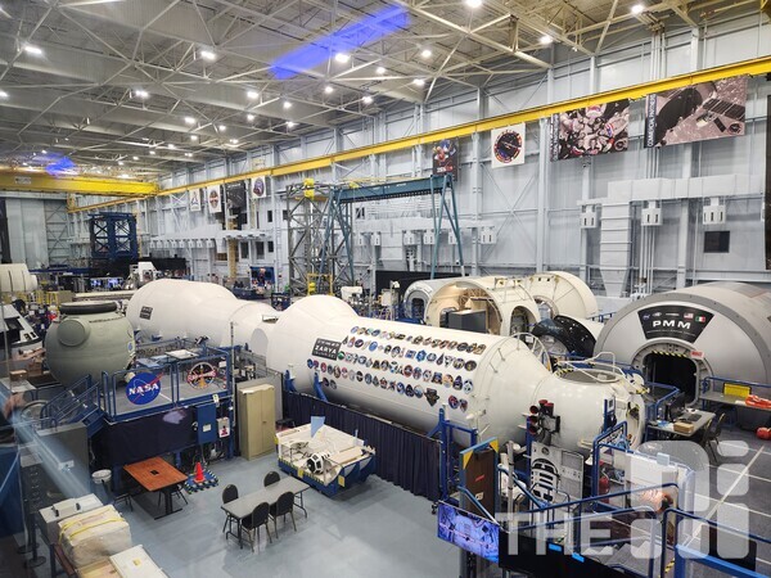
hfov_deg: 73.9
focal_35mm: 23
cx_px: 386
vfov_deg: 58.9
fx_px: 512
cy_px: 289
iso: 250
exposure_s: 1/120
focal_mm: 5.4
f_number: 1.8
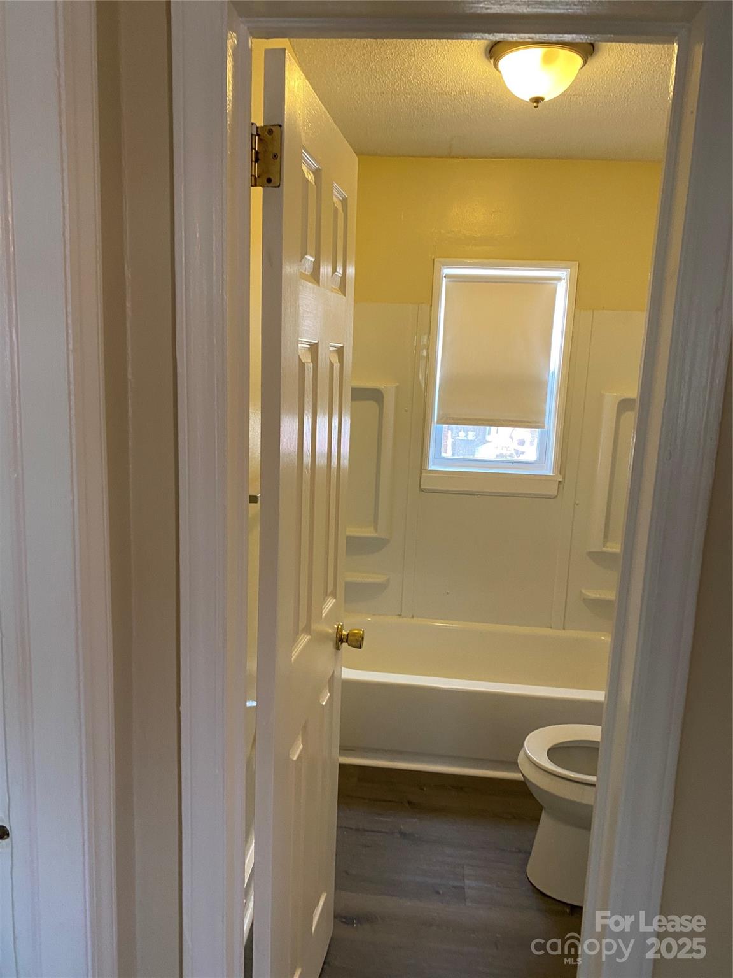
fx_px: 734
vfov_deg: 67.3
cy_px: 489
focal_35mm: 26
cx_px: 366
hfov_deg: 53.1
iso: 125
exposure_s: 1/60
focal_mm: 4.25
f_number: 1.8
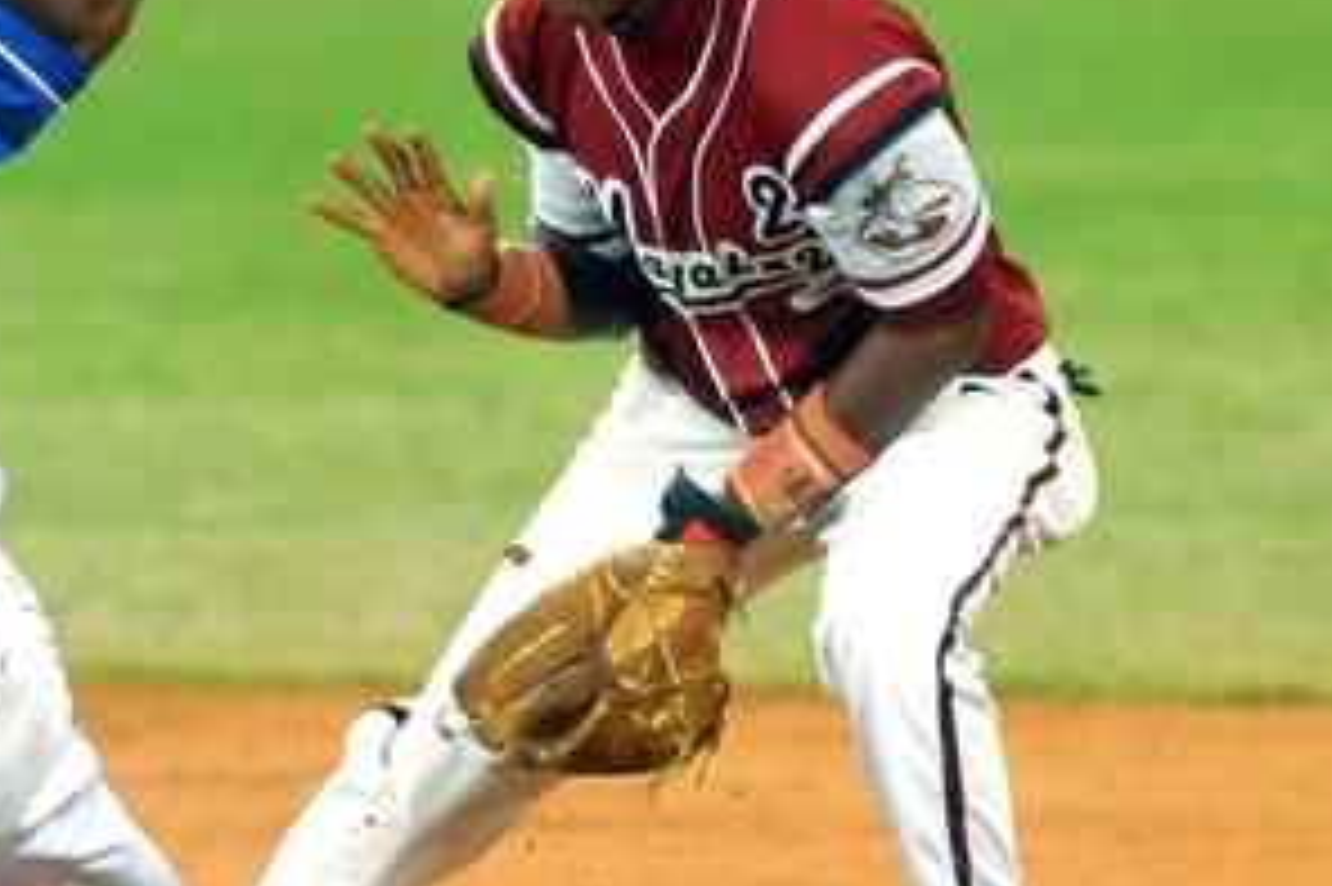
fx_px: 33761
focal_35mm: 913
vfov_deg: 1.5
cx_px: 234
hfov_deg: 2.3
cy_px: 430
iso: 2500
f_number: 3.5
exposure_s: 1/800
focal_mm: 300
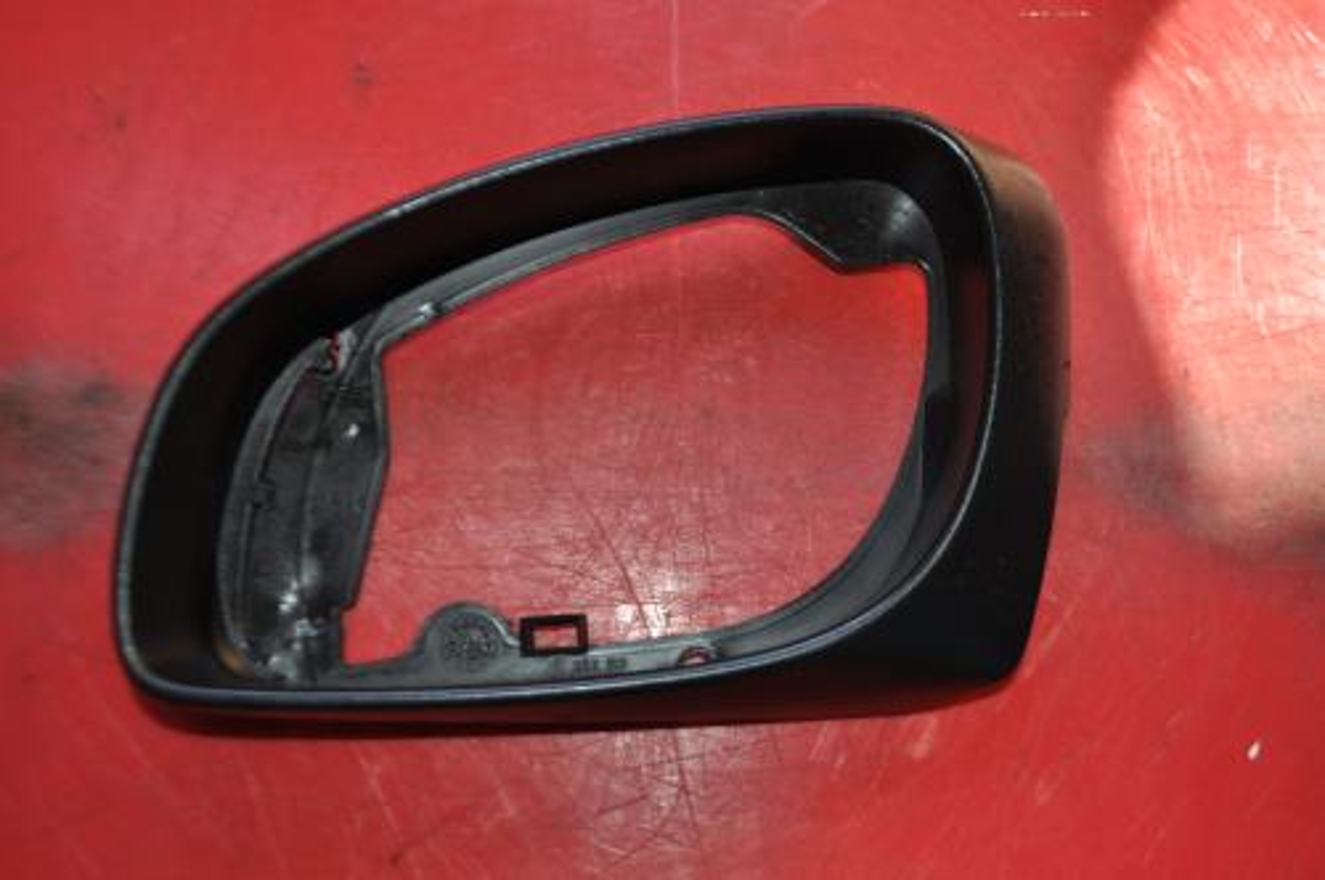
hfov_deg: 46.5
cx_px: 662
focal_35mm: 42
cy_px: 440
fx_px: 1544
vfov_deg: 31.8
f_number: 4.5
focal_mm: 28
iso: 200
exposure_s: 1/125
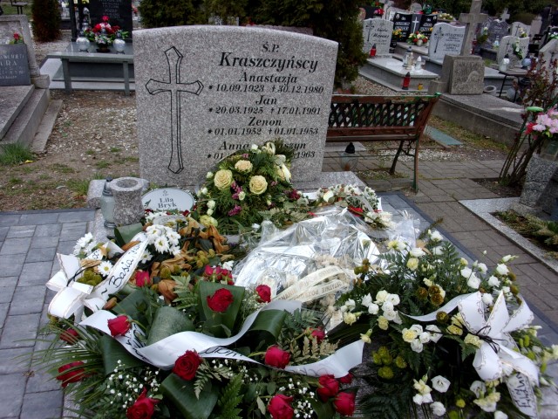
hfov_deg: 63.4
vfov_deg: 49.7
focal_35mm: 28
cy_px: 210
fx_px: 451
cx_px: 279
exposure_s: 1/240
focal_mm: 5.1
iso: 80
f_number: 3.9
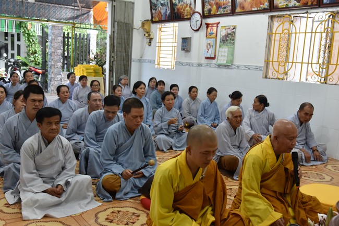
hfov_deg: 50.7
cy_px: 113
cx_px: 170
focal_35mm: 38
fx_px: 358
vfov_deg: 35.1
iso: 1600
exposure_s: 1/125
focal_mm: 38
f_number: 5.6
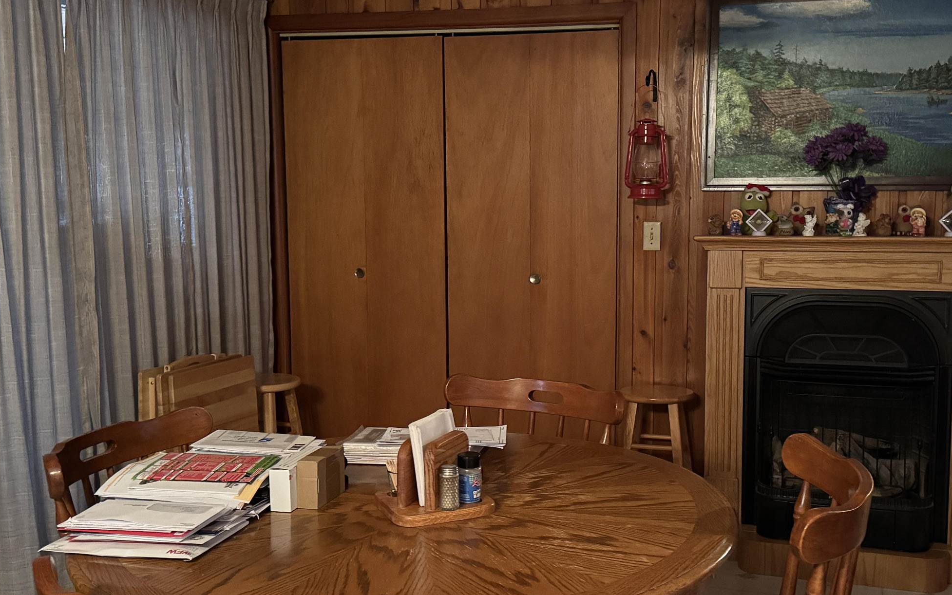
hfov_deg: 49.1
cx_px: 554
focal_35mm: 40
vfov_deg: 32.0
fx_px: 1038
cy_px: 311
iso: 1250
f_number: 1.78
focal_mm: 6.76
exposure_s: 1/30
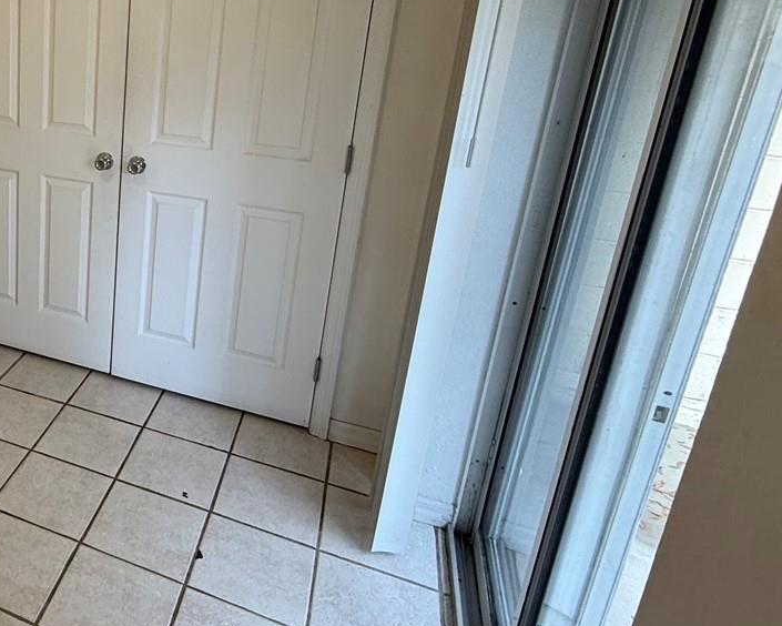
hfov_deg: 47.9
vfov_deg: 46.0
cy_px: 186
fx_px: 717
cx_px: 10
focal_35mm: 31
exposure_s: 1/120
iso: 125
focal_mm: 2.22
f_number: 2.2
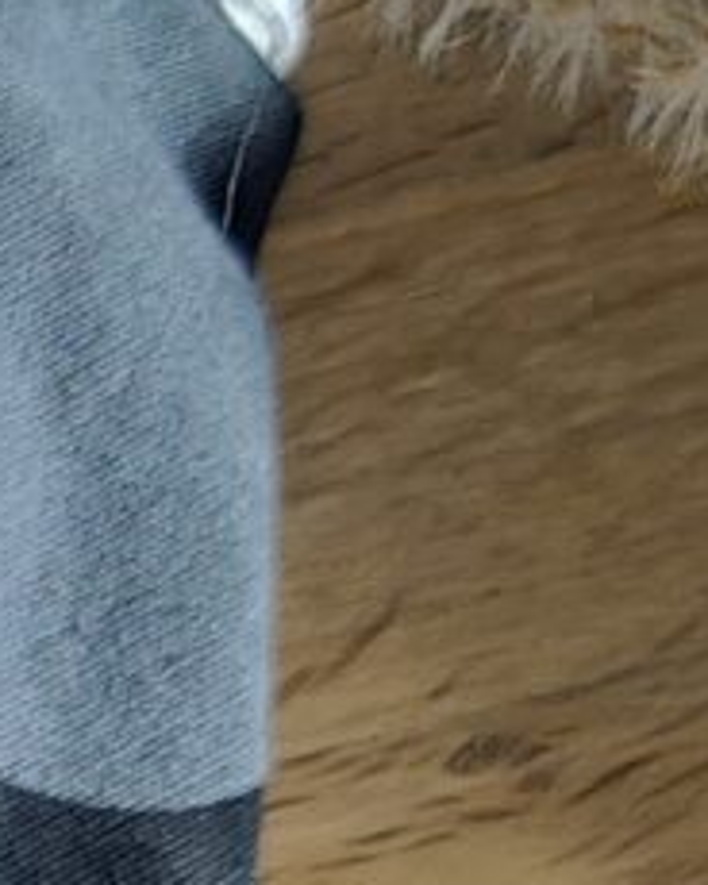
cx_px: -1235
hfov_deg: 7.9
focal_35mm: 176
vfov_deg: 10.5
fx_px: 4610
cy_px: 1454
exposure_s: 1/349
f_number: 1.8
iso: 50
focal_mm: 6.06
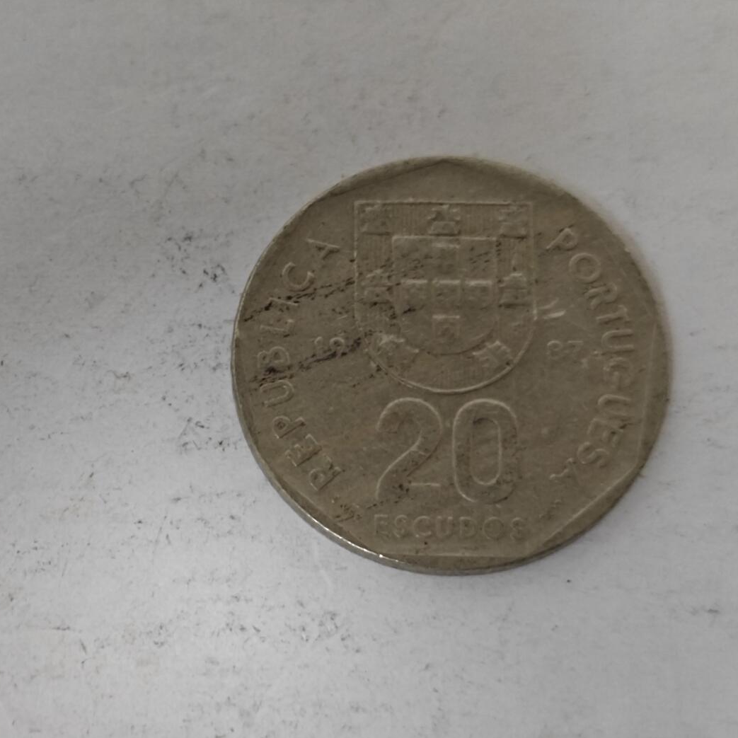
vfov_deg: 19.5
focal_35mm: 89
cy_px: 370
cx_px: 462
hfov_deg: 19.5
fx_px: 2147
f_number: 1.9
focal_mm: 8.7
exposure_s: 1/42.9
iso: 640
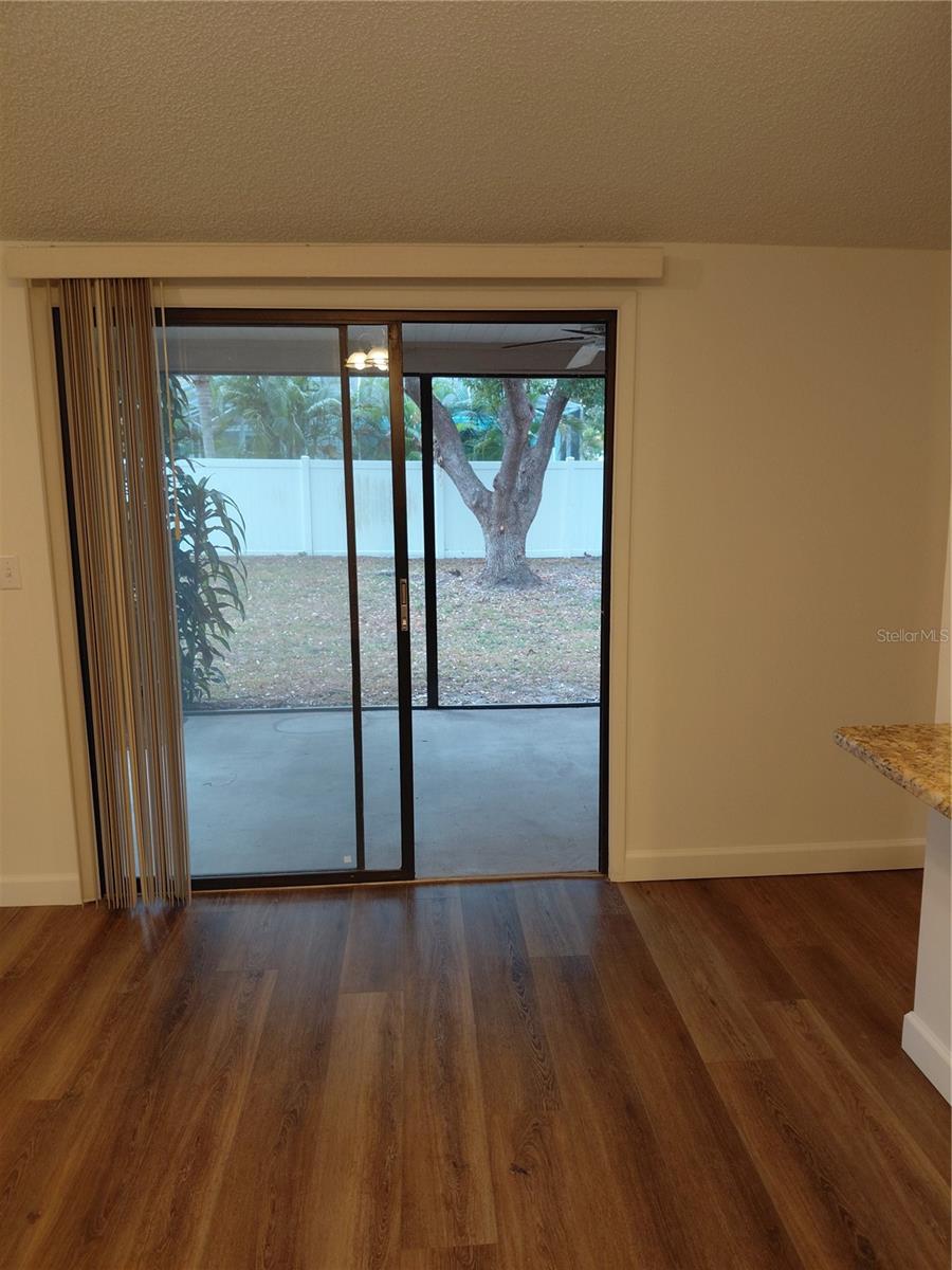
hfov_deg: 54.9
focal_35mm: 25
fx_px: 917
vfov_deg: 69.4
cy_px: 635
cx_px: 476
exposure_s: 1/60
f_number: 1.8
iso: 160
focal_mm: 4.69
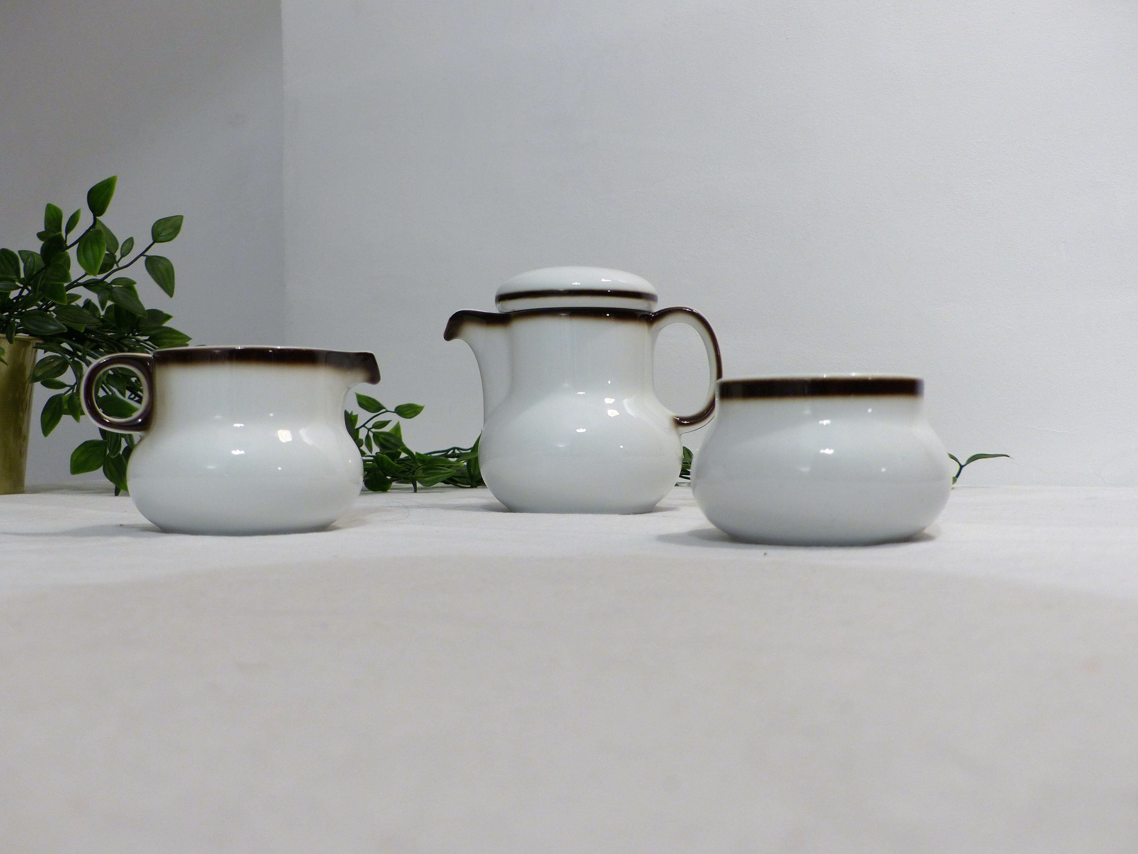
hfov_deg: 50.1
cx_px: 569
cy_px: 427
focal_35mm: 37
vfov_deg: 38.7
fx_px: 1216
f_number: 2.8
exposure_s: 1/8
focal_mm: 6.6
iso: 125
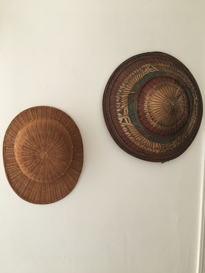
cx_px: 102
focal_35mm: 29
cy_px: 136
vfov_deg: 61.7
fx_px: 229
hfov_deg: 48.2
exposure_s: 1/15
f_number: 2.2
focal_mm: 4.15
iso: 200
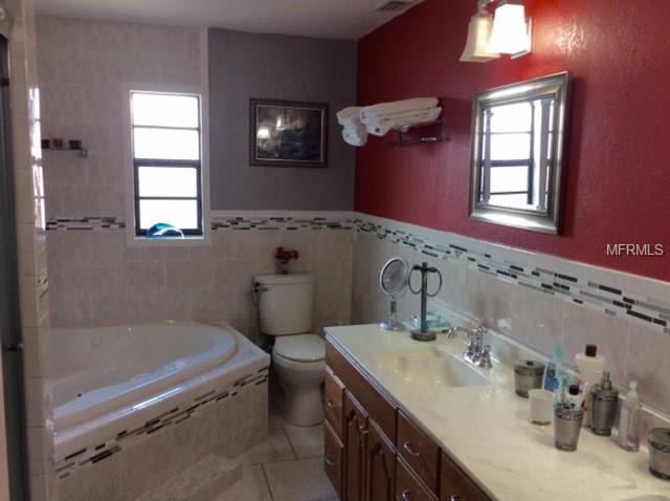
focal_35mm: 32
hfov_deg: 56.9
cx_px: 335
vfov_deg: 44.1
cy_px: 250
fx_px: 618
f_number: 2.4
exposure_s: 1/24
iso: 64
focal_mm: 3.3
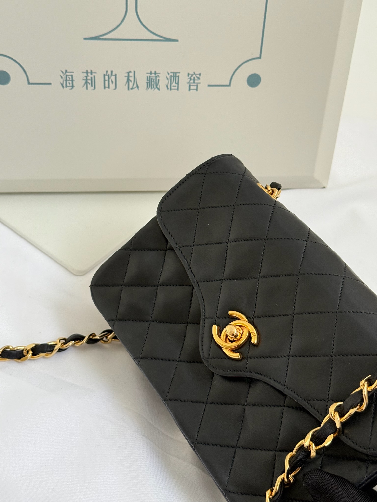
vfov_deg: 39.7
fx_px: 697
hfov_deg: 30.3
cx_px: 188
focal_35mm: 48
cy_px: 251
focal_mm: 6.76
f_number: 1.78
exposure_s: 1/53
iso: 250
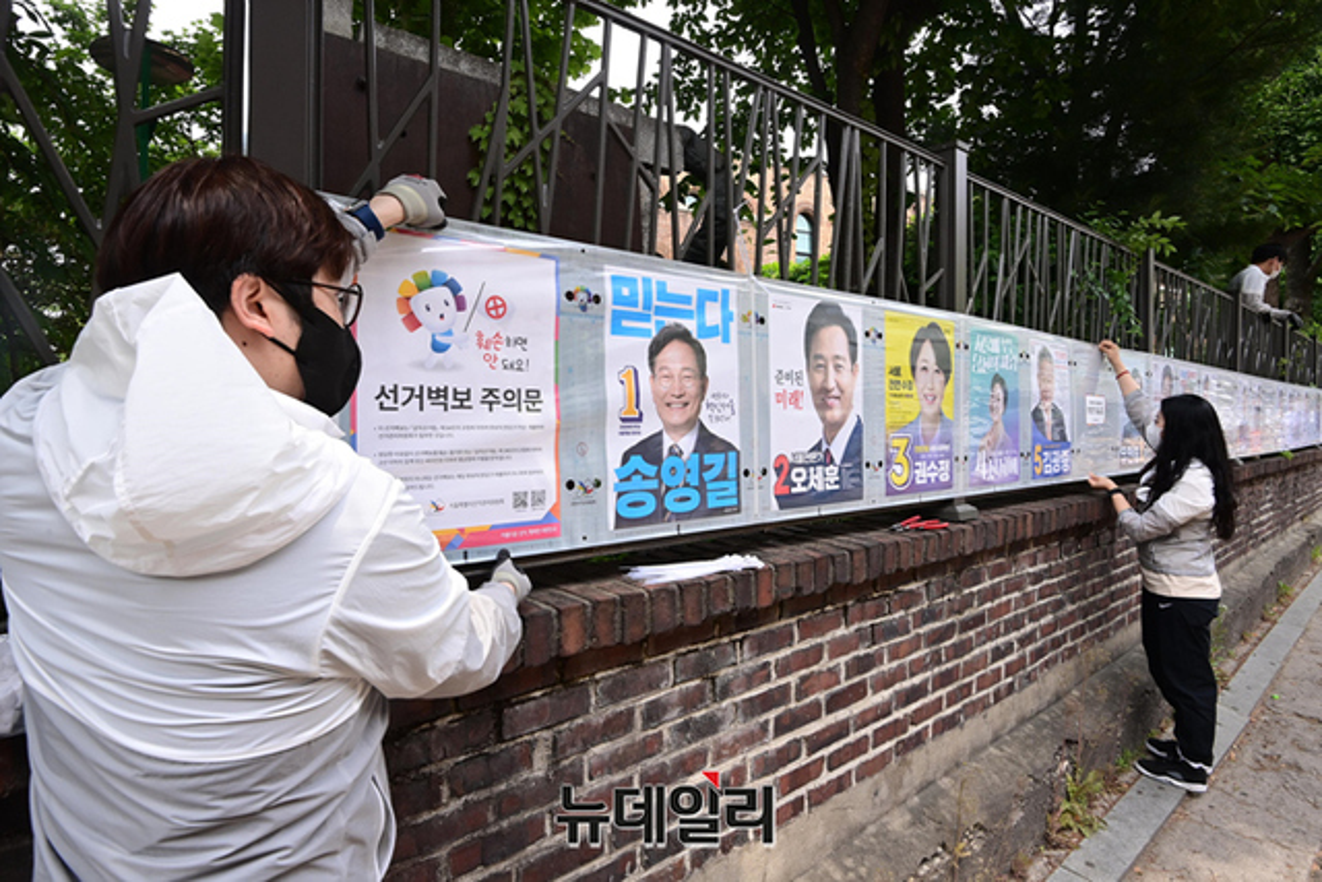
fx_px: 698
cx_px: 661
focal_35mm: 19
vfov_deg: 64.6
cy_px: 441
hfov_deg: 86.9
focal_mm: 19
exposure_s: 1/200
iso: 640
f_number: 11
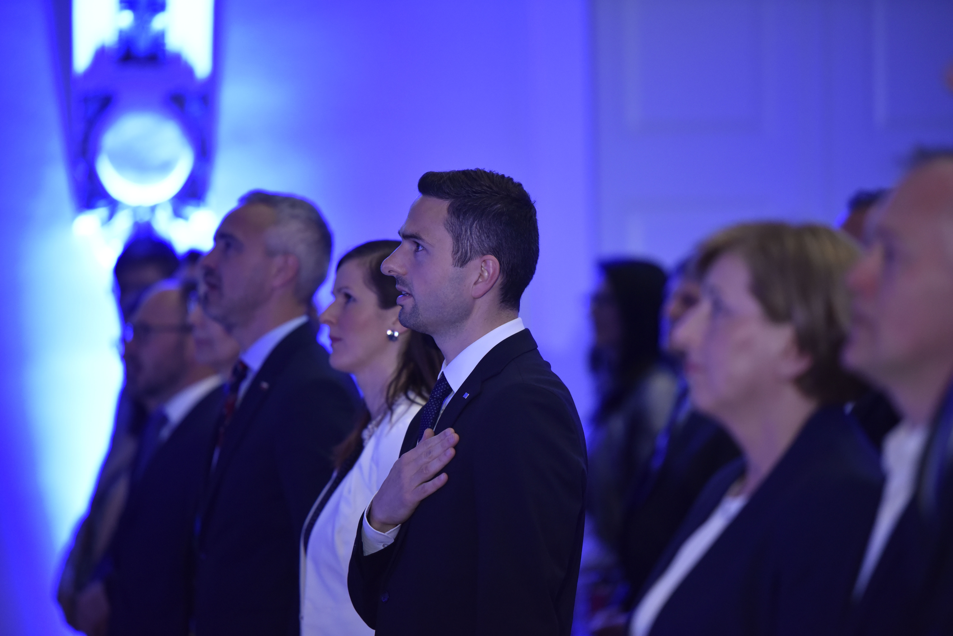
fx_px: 5296
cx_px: 476
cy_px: 318
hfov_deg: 10.3
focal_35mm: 200
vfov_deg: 6.9
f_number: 2.8
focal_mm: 200
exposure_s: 1/60
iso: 2500
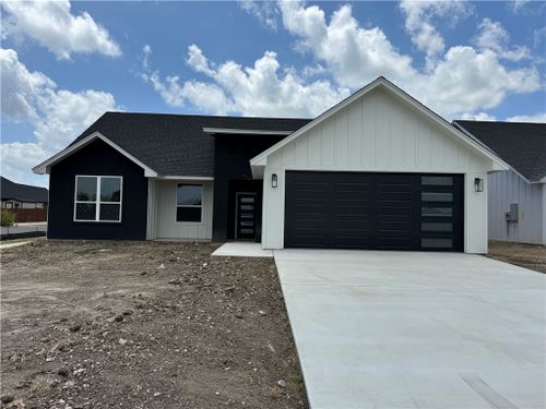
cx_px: 273
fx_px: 379
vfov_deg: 56.8
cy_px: 204
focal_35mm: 24
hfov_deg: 71.6
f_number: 1.78
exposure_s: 1/7092
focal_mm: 6.76
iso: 80
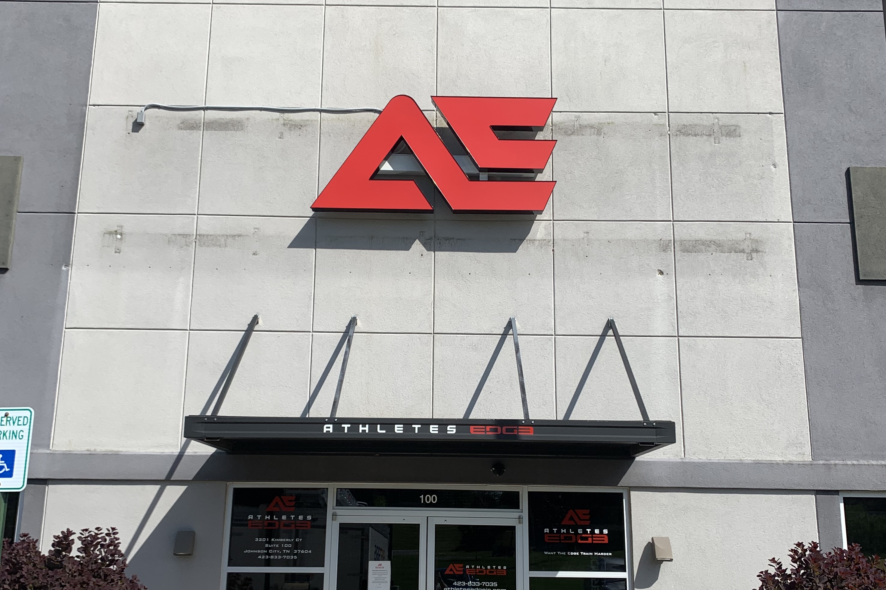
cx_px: 440
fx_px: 911
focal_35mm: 37
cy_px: 364
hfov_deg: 51.9
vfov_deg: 35.8
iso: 25
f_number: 1.8
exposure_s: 1/2421
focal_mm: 4.25
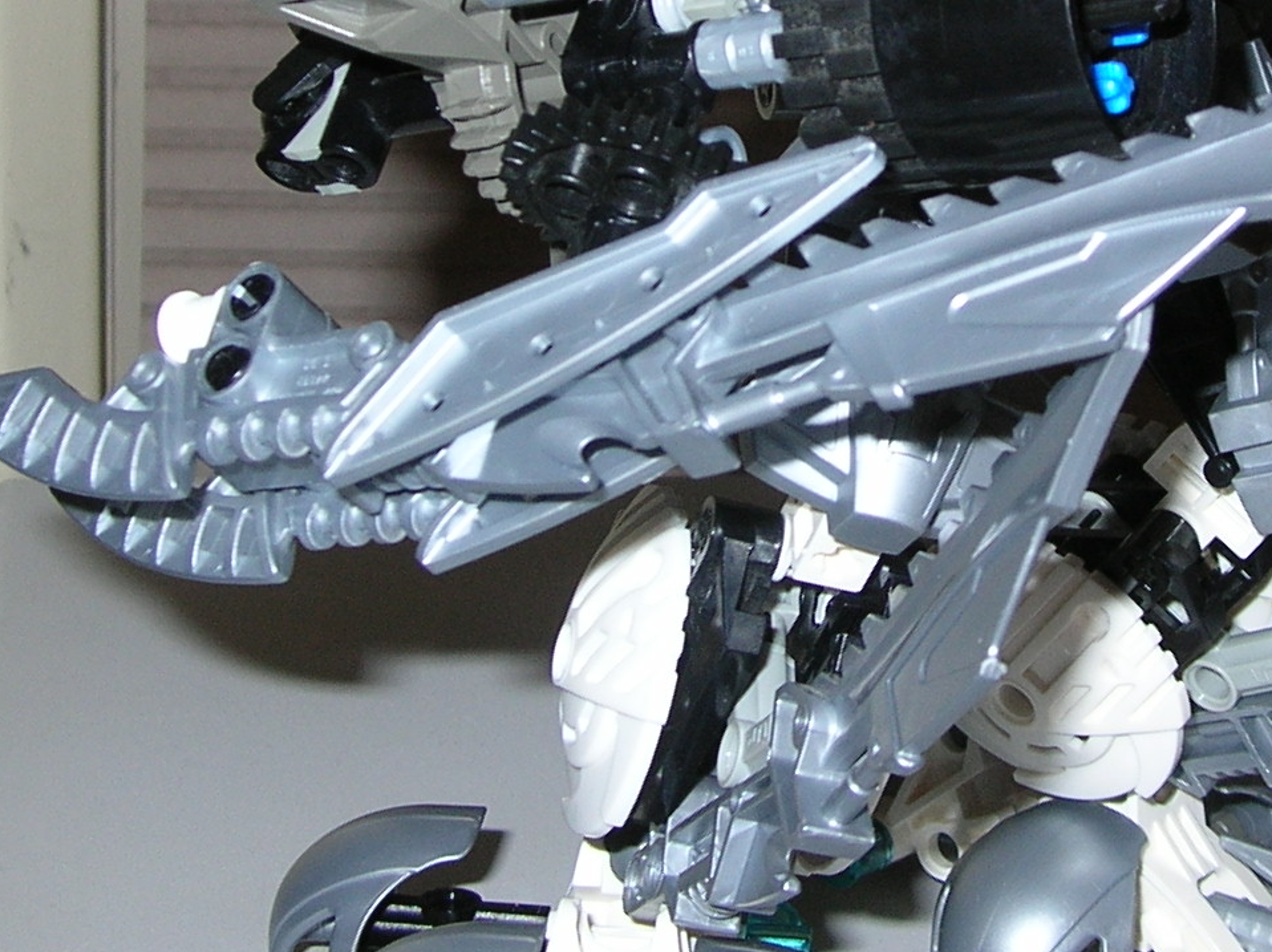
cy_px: 191
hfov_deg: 22.6
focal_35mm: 86
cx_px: 952
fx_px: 3158
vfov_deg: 17.0
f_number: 2.7
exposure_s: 1/60.1
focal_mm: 6
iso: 50
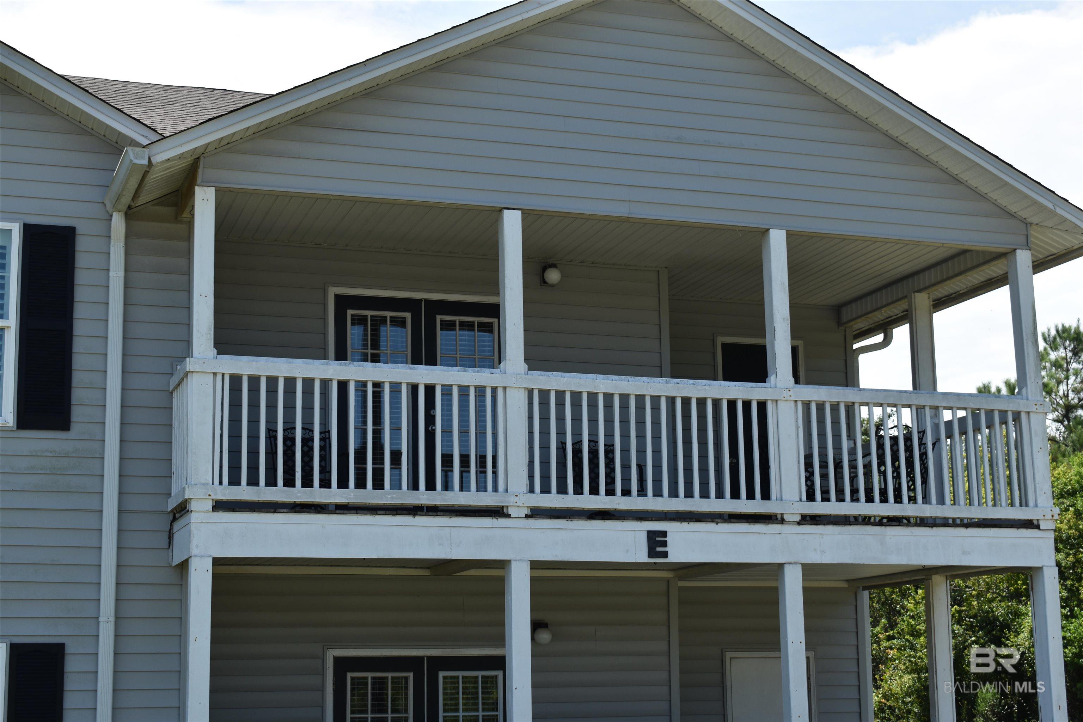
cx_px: 542
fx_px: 1715
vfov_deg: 23.8
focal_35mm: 57
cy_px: 361
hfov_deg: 35.1
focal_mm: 38
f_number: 8
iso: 100
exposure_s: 1/250
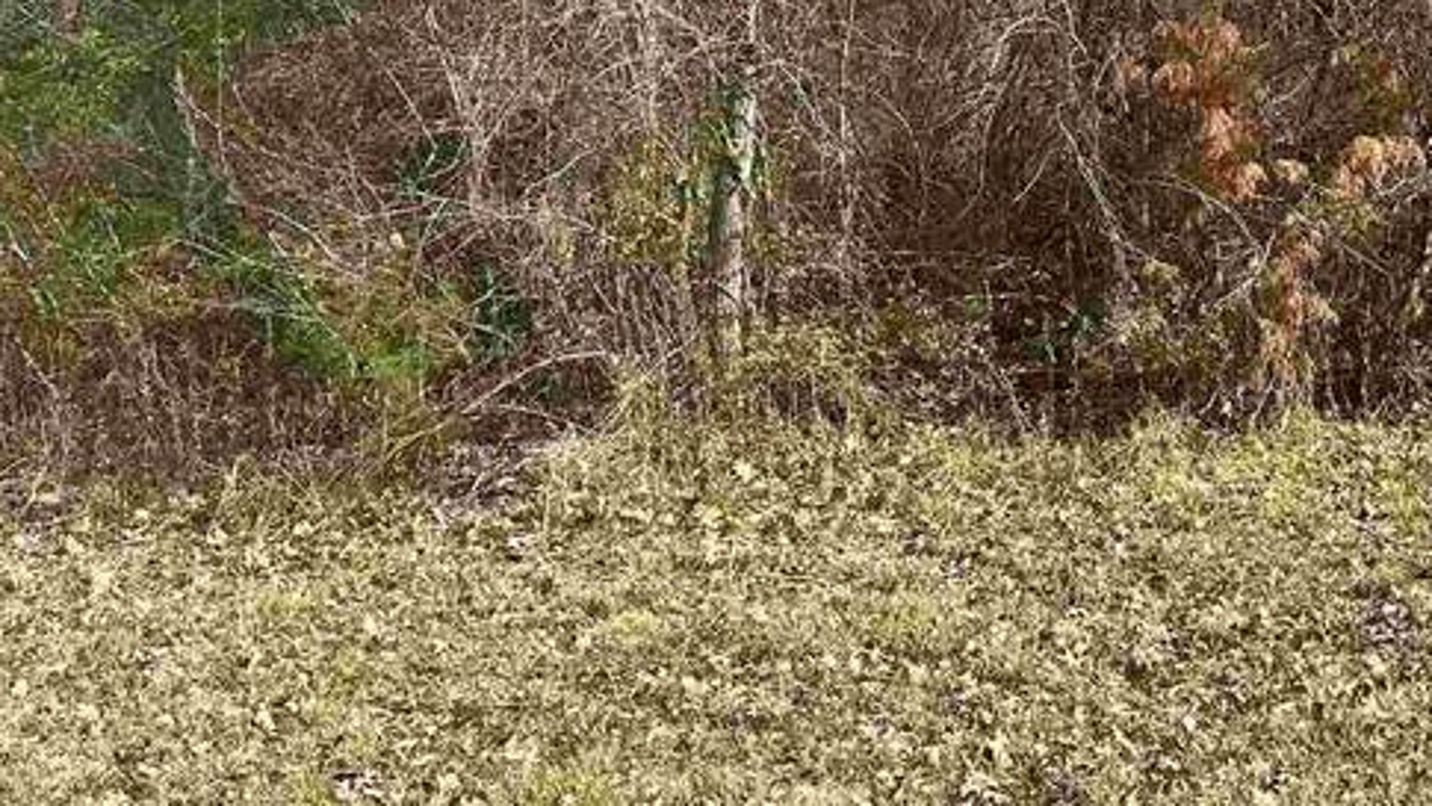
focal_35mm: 69
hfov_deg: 28.6
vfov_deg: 17.0
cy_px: -35
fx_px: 2620
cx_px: 1438
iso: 80
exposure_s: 1/1812
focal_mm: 6.86
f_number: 1.78
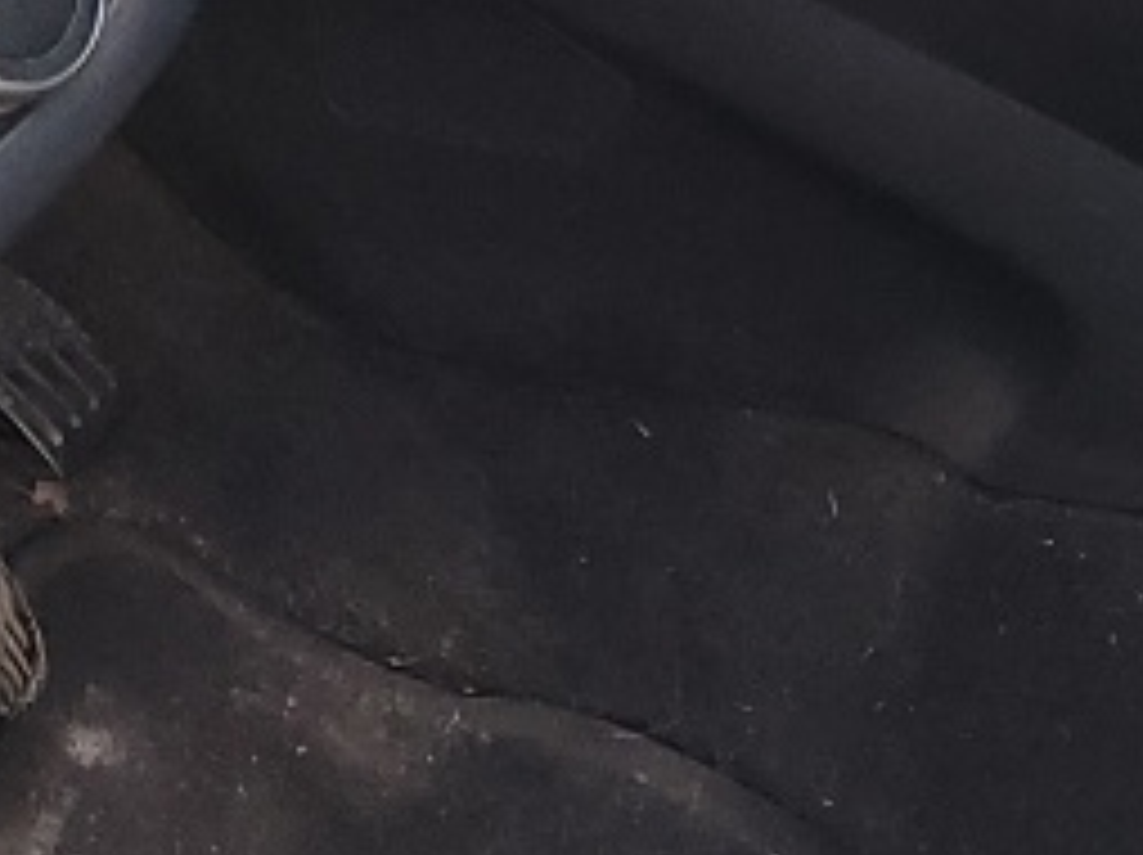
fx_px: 5410
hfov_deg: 11.2
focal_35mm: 164
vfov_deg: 9.0
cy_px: 99
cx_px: 2102
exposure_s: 1/120
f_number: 1.5
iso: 86
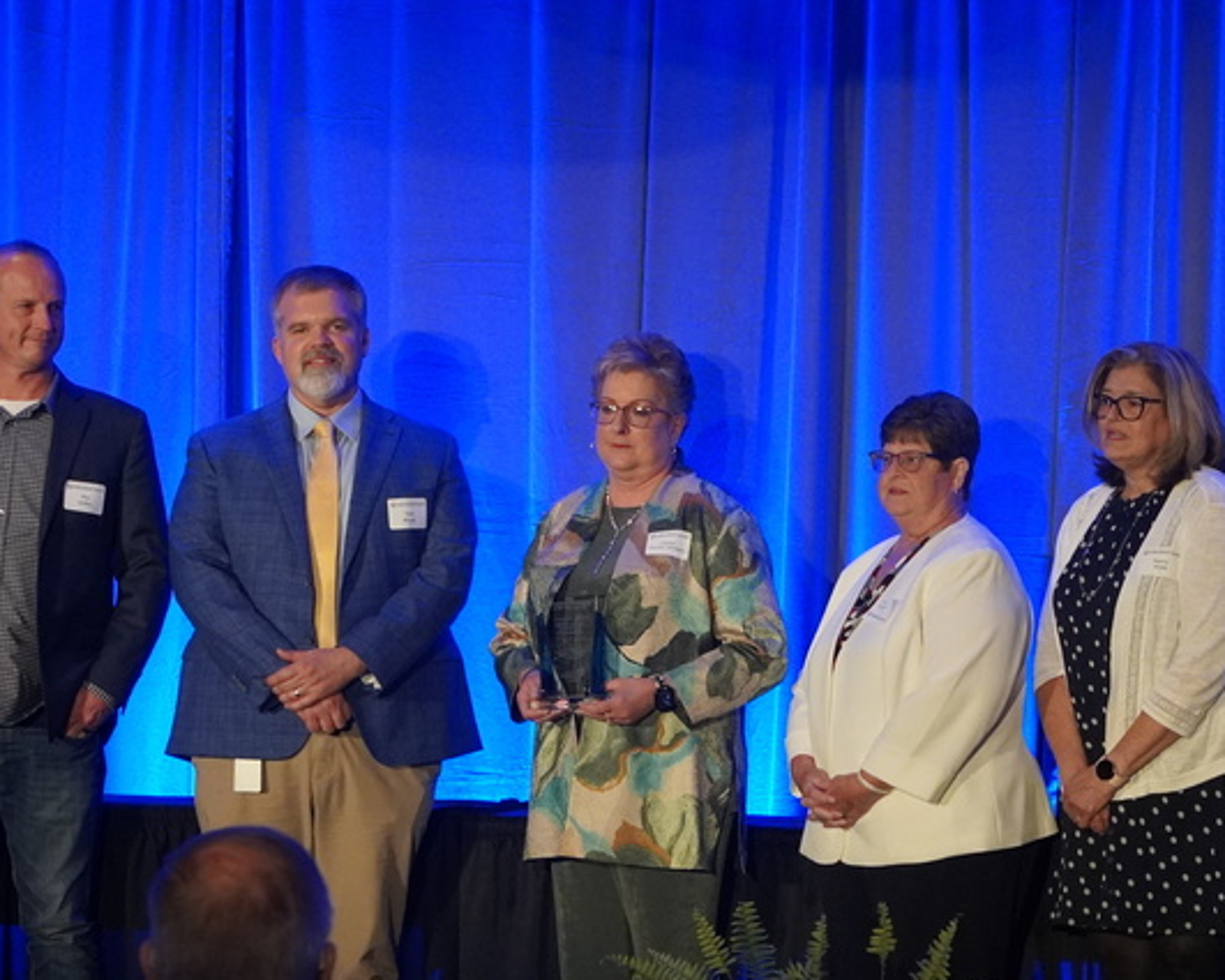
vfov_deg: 13.5
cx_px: 1008
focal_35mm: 114
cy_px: 672
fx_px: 4134
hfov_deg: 16.7
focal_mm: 42
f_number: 4
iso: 3200
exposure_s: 1/160
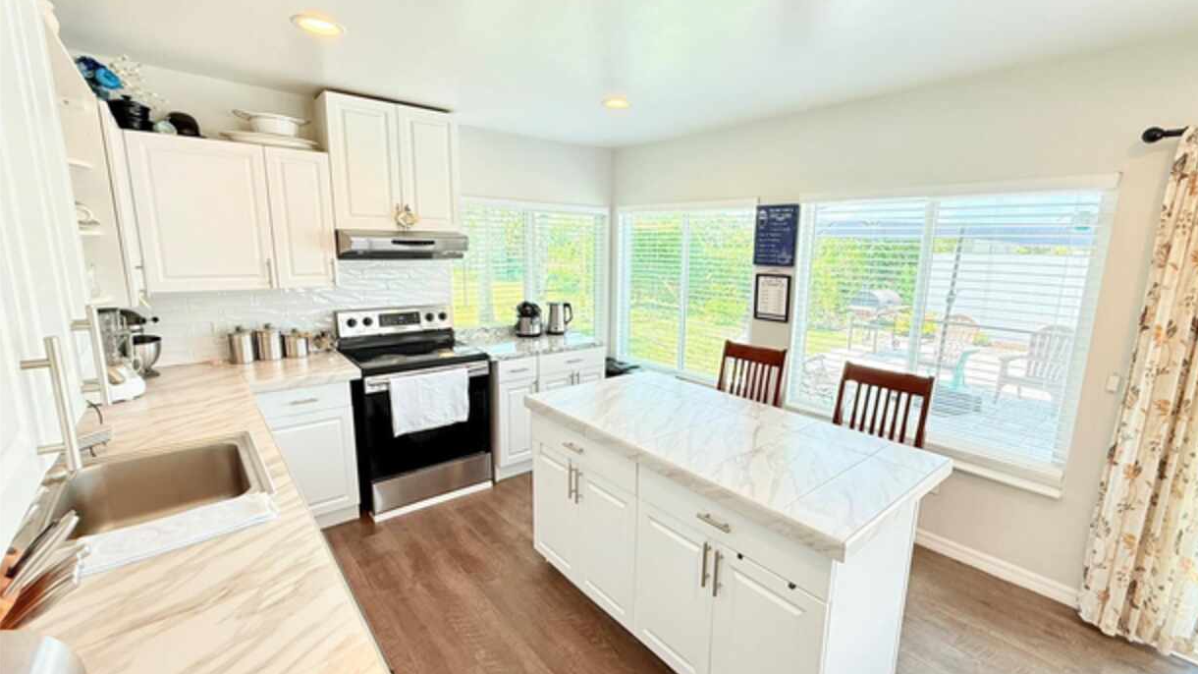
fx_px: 508
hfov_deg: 99.3
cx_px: 626
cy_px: 337
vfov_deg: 67.1
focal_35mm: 16
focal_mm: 2.22
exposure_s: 1/120
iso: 160
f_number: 2.2
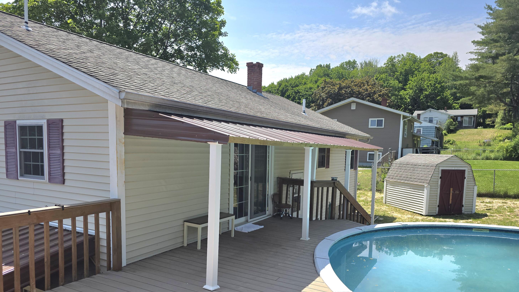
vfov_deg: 44.1
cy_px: 179
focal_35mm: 26
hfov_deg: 71.9
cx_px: 259
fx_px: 358
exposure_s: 1/1000
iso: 12
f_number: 1.7
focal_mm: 6.3
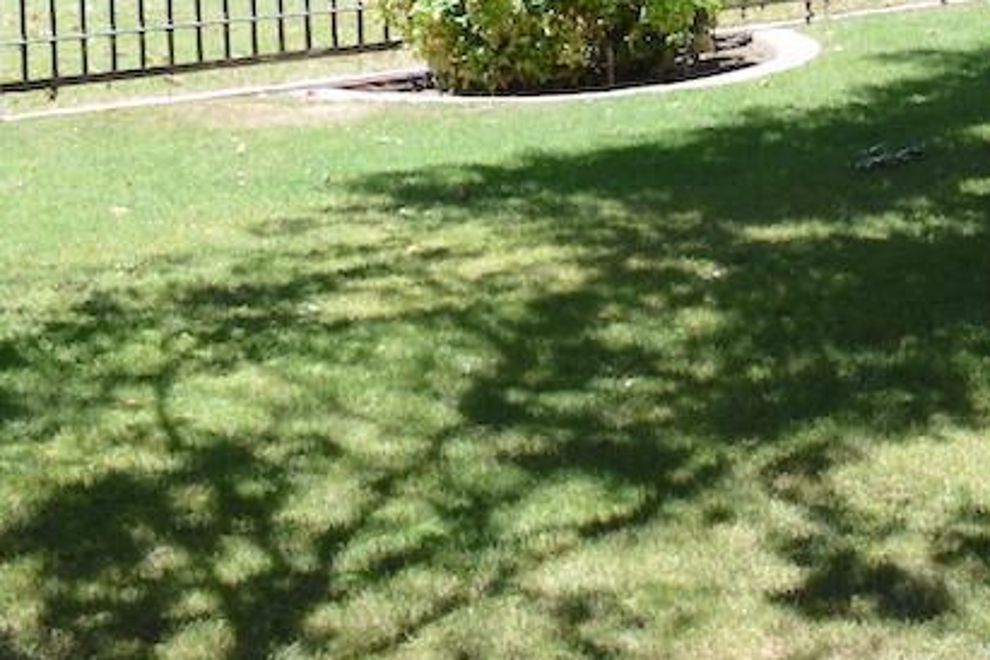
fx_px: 2310
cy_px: -232
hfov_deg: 22.7
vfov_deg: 15.4
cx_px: 1098
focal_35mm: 84
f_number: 8
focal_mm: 18
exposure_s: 1/250
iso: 280
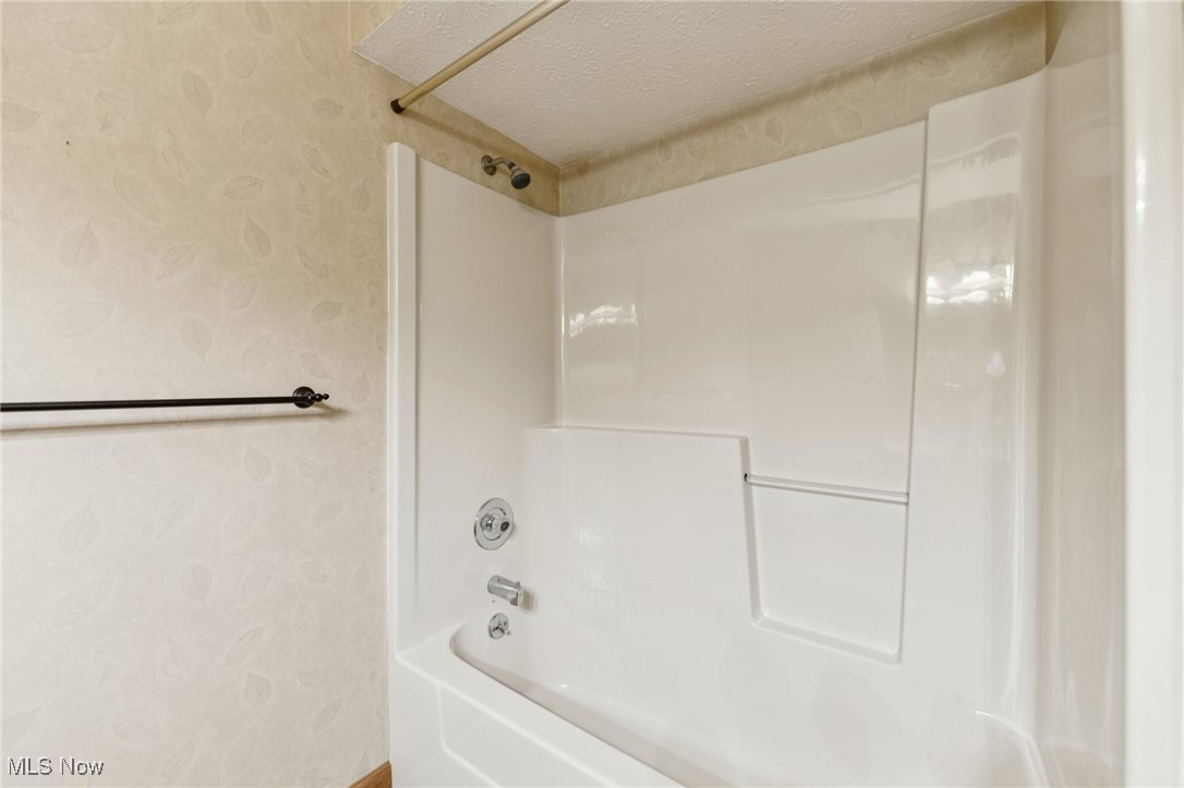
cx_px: 592
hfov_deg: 104.3
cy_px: 394
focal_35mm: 14
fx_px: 460
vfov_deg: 81.2
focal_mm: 14
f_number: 2.8
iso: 200
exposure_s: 1/8
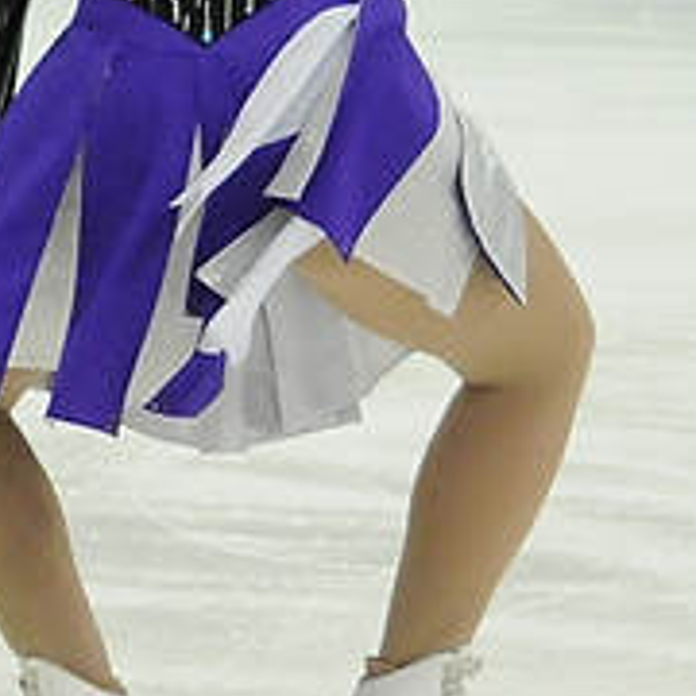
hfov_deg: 3.4
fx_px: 11579
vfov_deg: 3.4
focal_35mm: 509
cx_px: -23
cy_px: -25
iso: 3200
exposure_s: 1/800
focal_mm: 90
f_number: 5.6
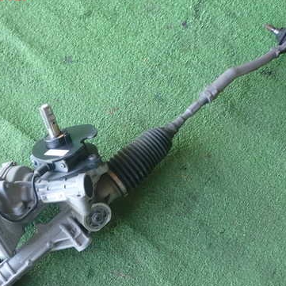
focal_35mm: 47
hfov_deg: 36.0
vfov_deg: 36.0
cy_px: 163
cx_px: 120
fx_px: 439
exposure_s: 1/60
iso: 200
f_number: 2.4
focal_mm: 5.79
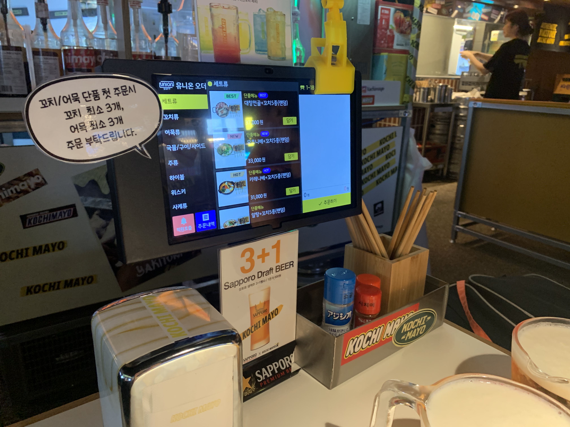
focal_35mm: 26
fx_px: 428
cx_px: 285
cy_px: 214
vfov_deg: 53.1
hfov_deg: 67.3
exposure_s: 1/40
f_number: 1.8
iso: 320
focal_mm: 4.25
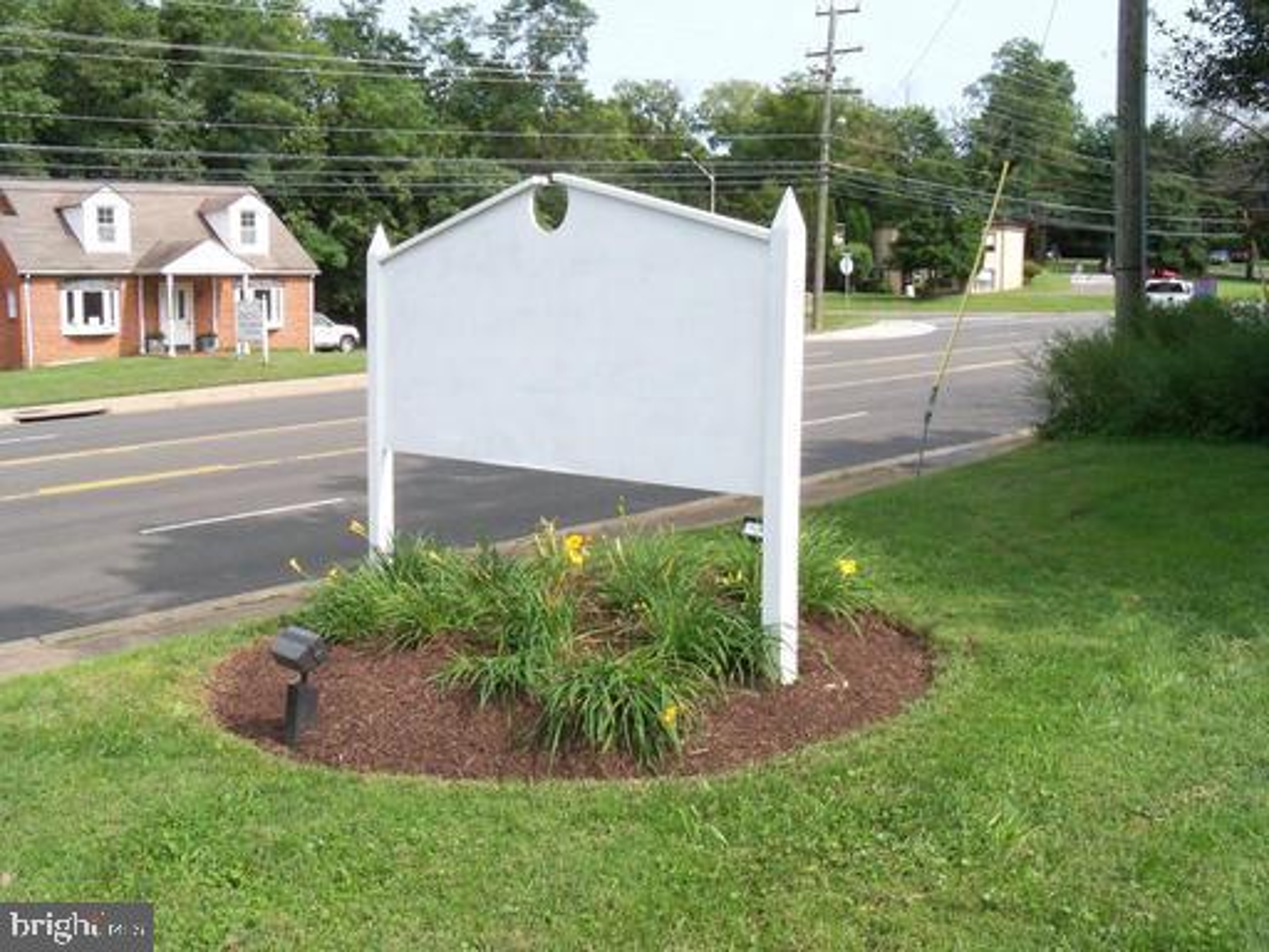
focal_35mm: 35
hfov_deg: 52.6
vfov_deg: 40.7
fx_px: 1283
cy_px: 476
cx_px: 634
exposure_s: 1/500
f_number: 3.5
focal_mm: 6.2
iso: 400
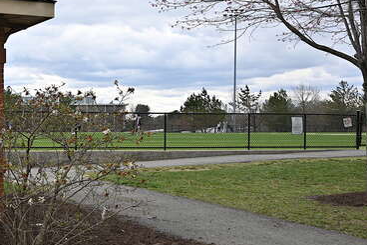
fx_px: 521
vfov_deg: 26.4
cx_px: -20
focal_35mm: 51
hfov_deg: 34.4
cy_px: 126
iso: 64
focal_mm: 23.5
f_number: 6.3
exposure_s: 1/160
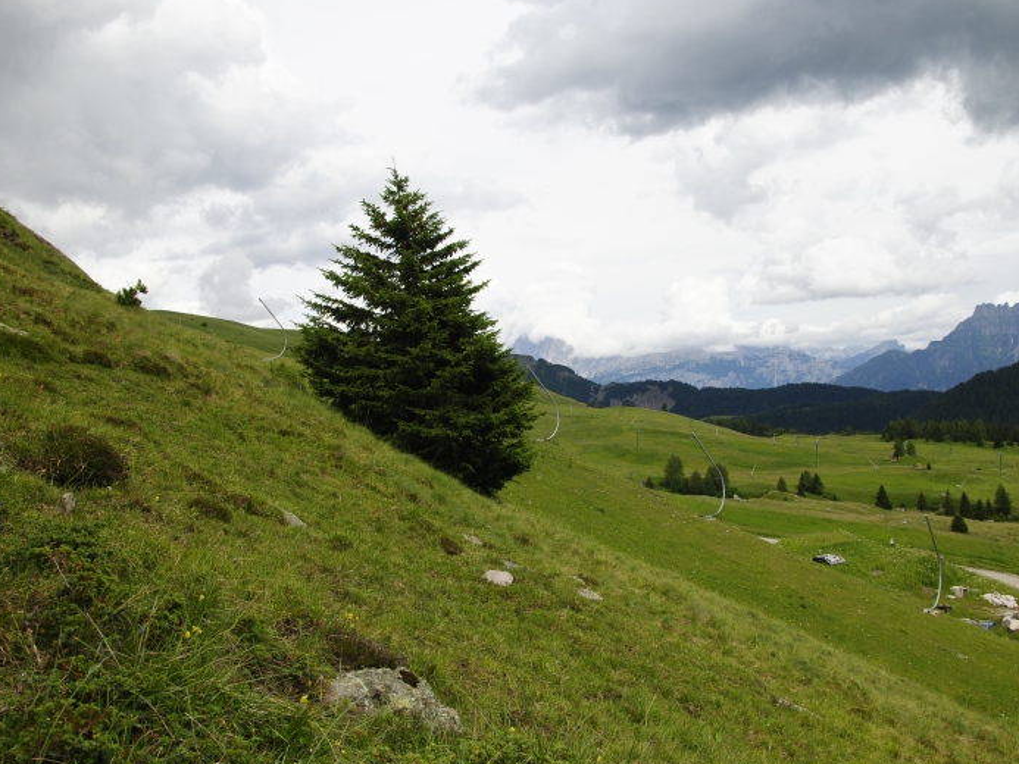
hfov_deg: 59.8
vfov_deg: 46.8
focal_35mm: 30
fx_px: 883
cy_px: 388
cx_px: 573
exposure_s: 1/125
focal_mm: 18
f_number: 8
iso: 100
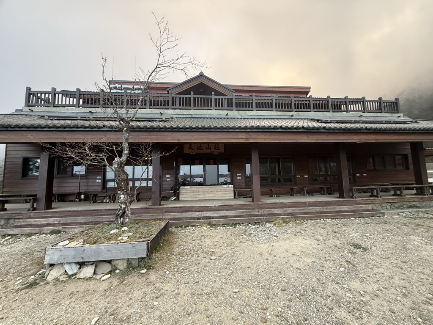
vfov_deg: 85.7
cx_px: 216
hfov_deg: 102.1
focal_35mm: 14
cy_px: 162
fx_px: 175
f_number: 2.2
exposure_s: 1/99
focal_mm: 2.22
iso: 250
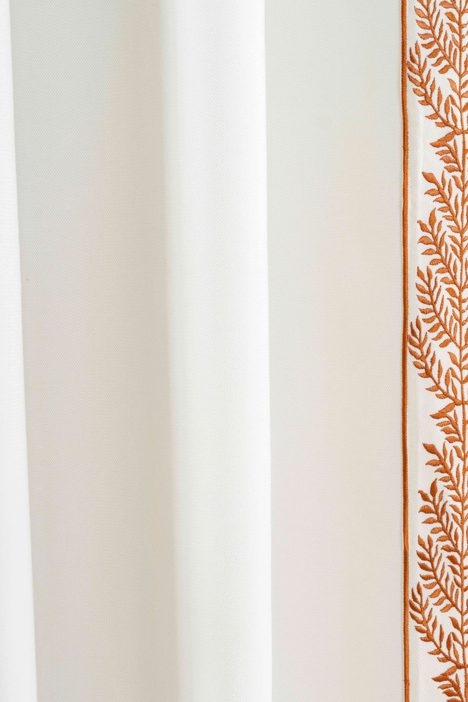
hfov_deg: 16.8
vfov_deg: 24.9
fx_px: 1579
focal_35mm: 81
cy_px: 462
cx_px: 207
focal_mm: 50
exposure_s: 1/200
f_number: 6.3
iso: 200
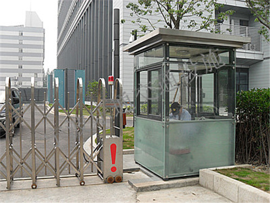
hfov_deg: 52.6
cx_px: 135
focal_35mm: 35
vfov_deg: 40.7
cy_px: 102
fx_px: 273
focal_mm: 6.2
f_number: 2.8
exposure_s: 1/500
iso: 100
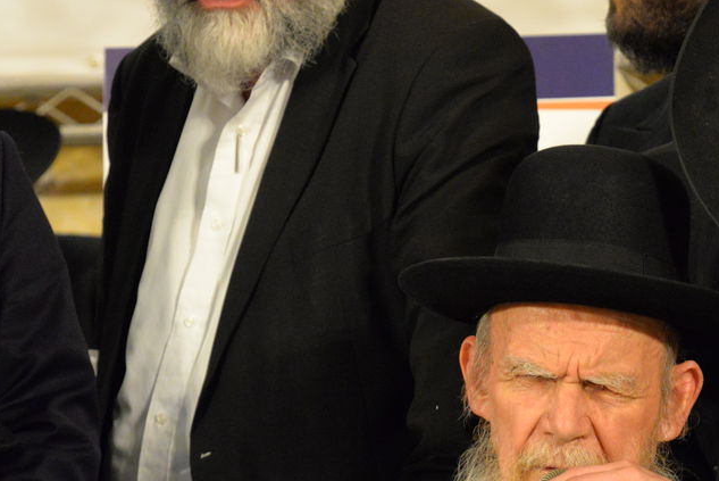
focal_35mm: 221
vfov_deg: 6.2
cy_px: 339
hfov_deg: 9.3
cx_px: 590
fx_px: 4417
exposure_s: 1/160
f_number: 6.3
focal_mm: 100
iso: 5000
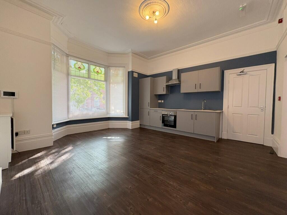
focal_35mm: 14
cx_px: 144
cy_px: 108
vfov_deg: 85.7
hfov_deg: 102.1
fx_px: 116
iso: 250
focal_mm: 2.22
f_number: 2.2
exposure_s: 1/90
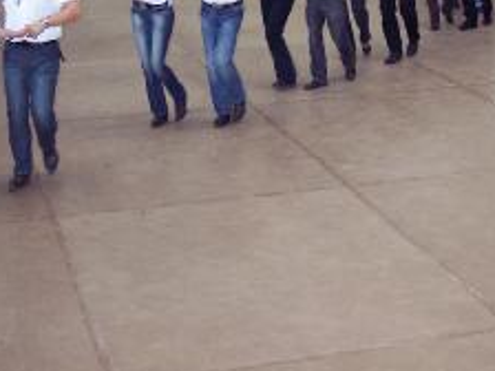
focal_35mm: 87
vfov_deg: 16.6
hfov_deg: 22.5
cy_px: -12
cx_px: 294
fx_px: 1244
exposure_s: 1/60
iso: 140
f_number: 2.8
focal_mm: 8
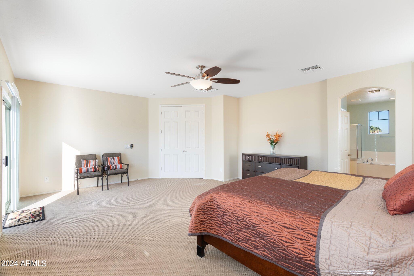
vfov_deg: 73.7
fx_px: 184
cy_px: 138
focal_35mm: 16
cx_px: 207
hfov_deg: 96.7
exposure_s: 1/4
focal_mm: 16
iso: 400
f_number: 8
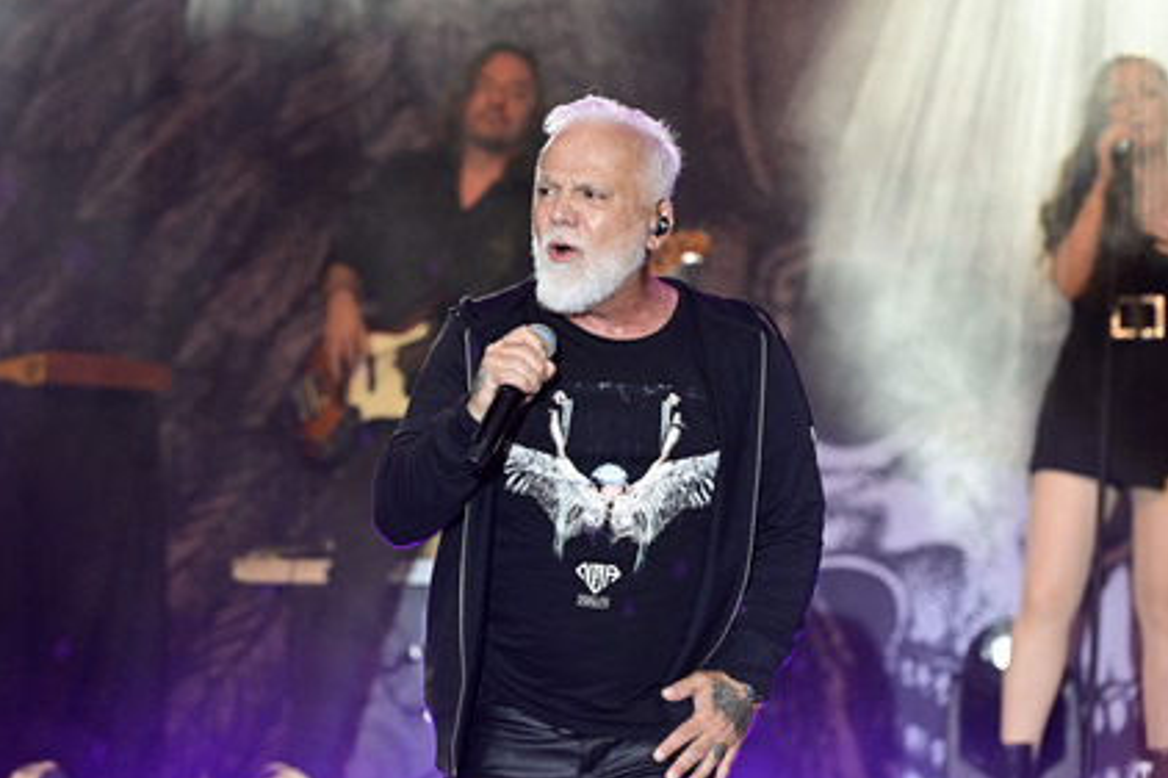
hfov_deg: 11.0
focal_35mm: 187
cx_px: 574
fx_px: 6064
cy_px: 407
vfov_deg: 7.3
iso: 1600
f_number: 4.5
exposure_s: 1/400
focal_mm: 175
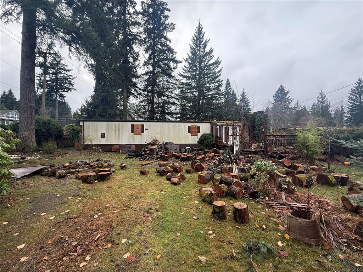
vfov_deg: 85.7
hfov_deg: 102.1
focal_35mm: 14
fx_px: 147
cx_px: 182
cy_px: 136
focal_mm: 2.22
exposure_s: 1/285
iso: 64
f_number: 2.2
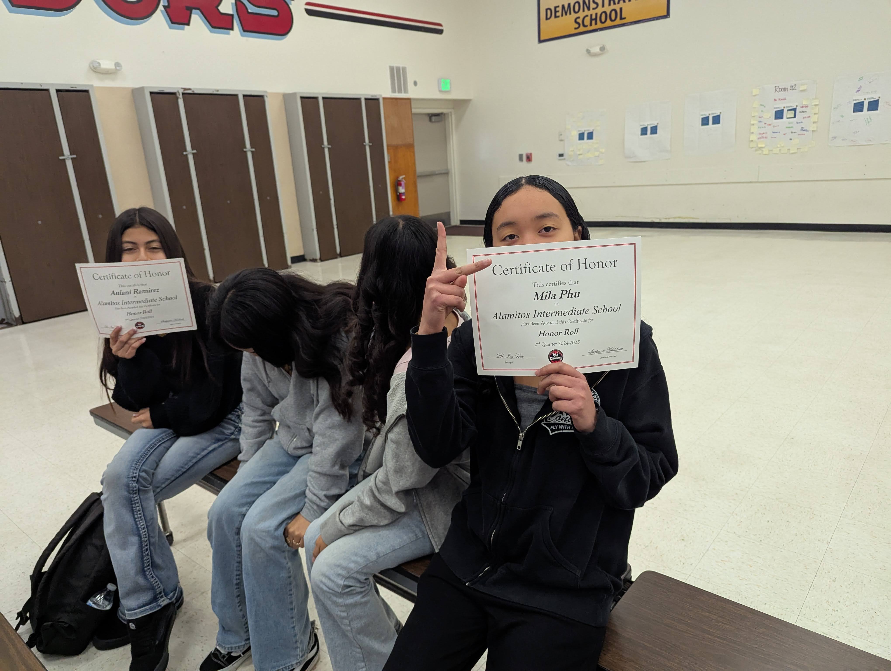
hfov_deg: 71.5
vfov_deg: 56.9
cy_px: 336
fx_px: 619
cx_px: 446
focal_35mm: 24
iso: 1013
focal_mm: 6.81
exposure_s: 1/301
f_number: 1.85
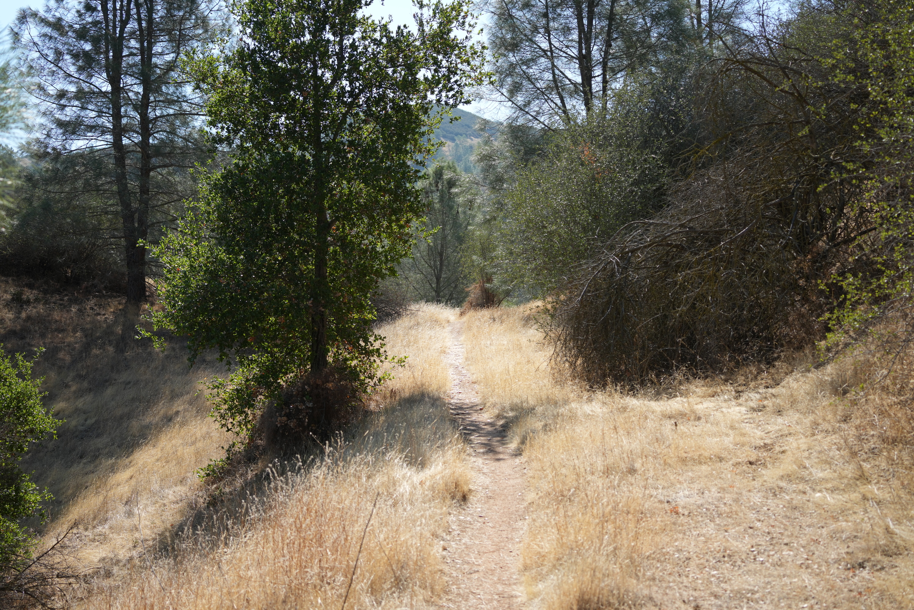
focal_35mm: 50
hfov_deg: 39.6
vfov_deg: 27.0
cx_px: 457
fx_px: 1269
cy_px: 305
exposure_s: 1/1000
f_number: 4.5
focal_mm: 50
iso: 250
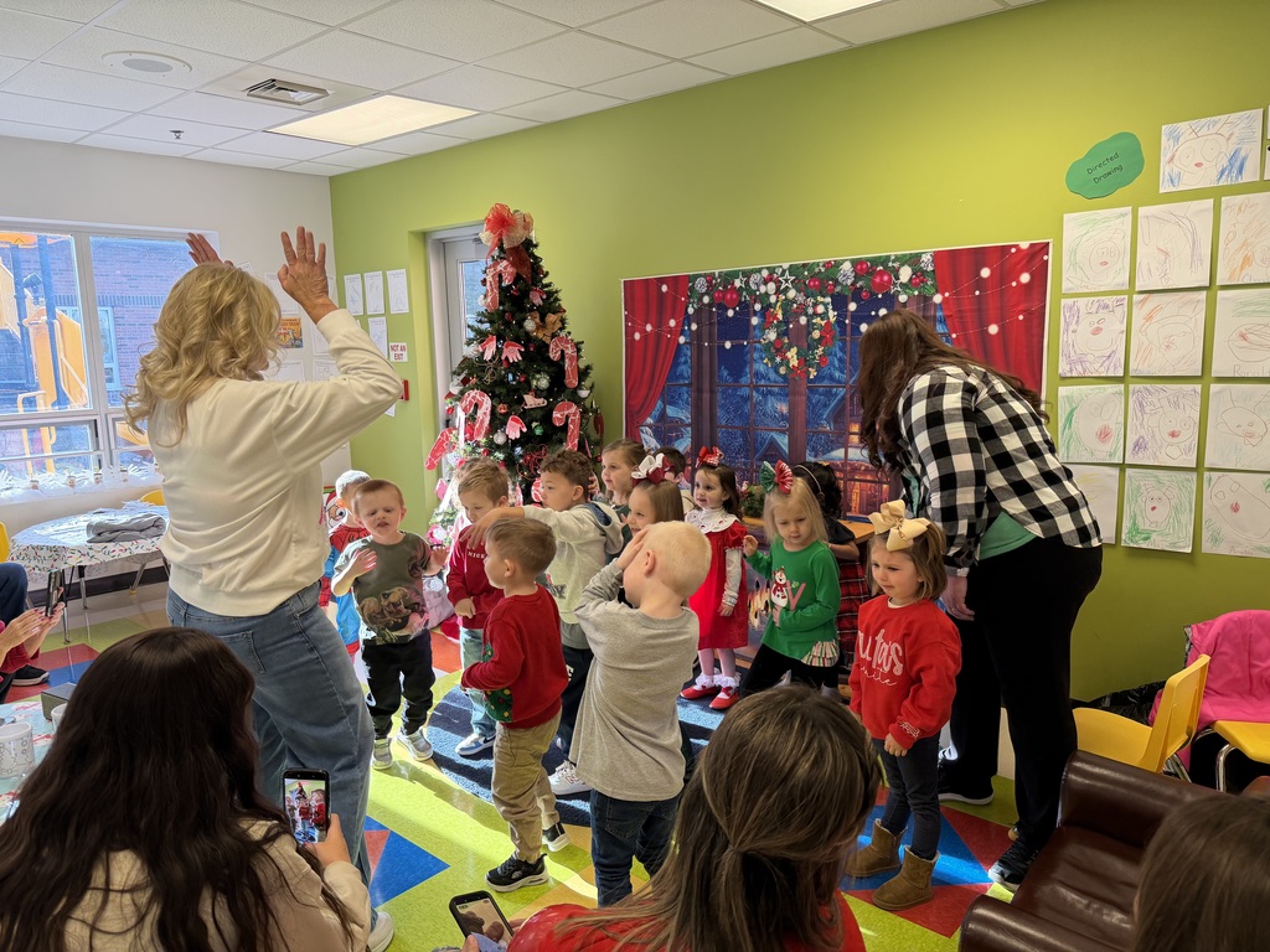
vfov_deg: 56.8
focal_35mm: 24
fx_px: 881
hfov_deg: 71.6
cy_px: 476
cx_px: 635
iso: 125
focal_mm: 6.76
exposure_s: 1/150
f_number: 1.78
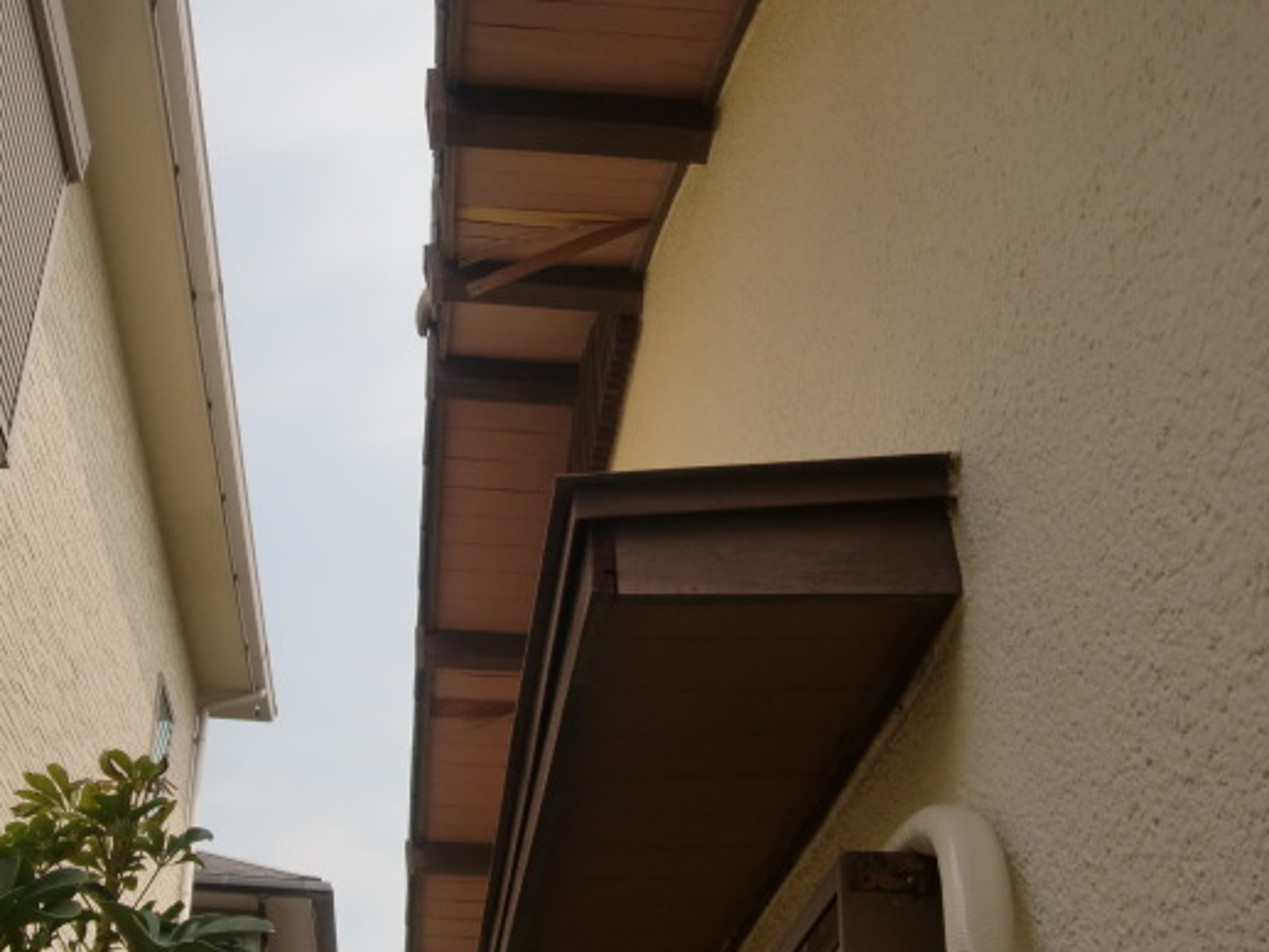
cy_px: 510
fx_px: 1723
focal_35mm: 47
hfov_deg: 40.4
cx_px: 560
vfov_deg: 30.9
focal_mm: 6.66
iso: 64
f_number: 3.9
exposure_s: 1/640
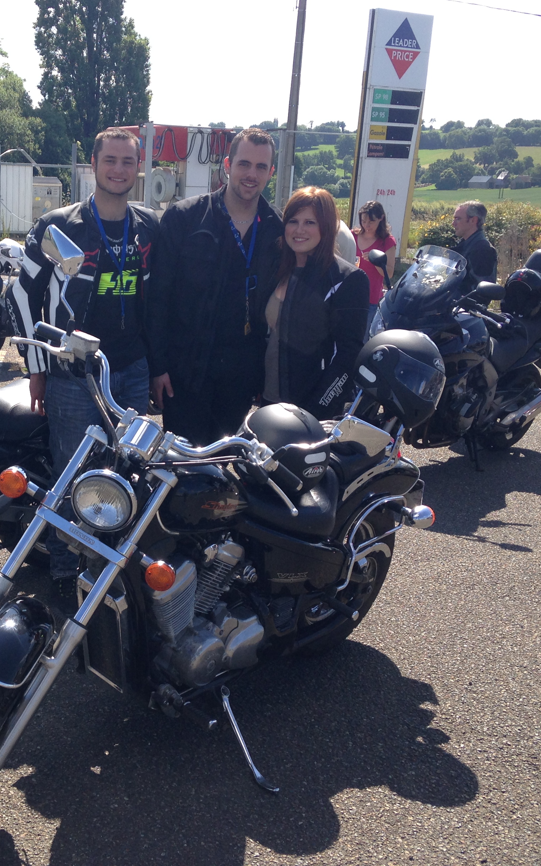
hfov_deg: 27.0
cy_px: 430
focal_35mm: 47
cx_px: 118
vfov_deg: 42.6
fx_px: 1109
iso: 50
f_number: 2.4
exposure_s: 1/903
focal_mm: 4.12
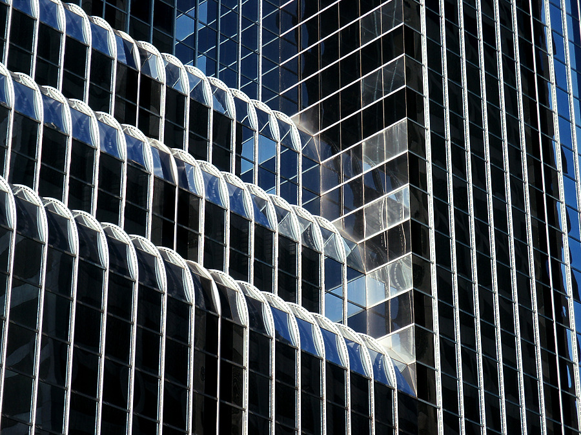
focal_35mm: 117
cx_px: 290
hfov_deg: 16.8
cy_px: 218
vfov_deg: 12.7
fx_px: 1964
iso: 64
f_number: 3.6
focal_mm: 23.79
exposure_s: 1/350
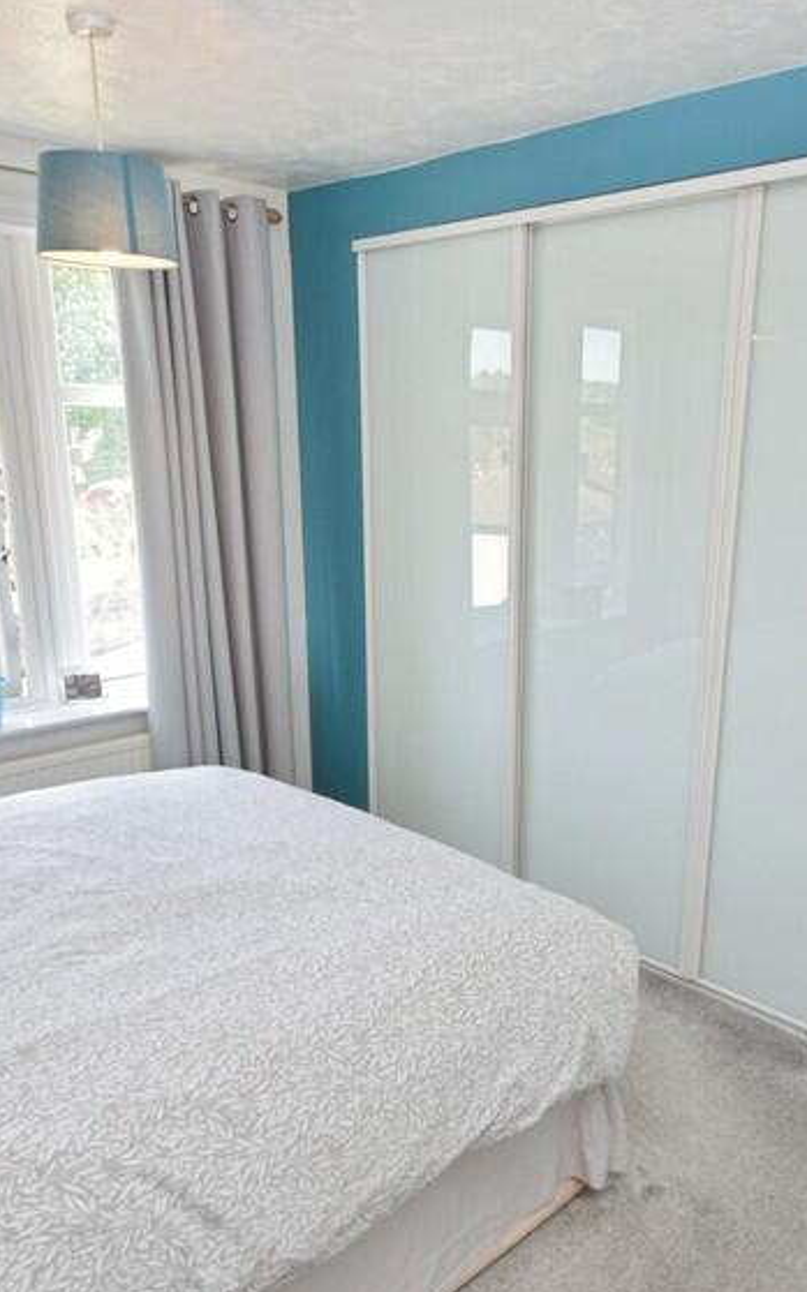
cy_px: 743
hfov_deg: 44.2
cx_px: 497
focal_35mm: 28
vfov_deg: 66.1
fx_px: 986
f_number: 5.6
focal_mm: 10
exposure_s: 1/125
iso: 800
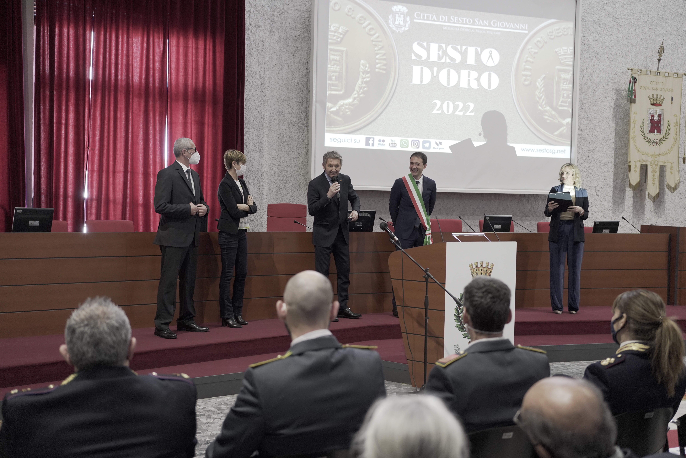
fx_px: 762
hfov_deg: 48.5
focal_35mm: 40
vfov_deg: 33.4
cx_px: 343
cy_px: 229
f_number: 2.8
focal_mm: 40
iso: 3200
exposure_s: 1/100
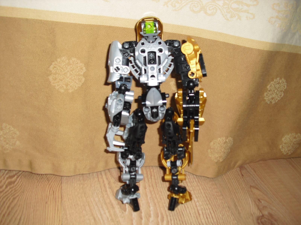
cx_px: 150
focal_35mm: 36
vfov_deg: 39.7
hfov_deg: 51.4
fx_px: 313
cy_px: 112
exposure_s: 1/60
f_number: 3.1
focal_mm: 6.3
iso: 64
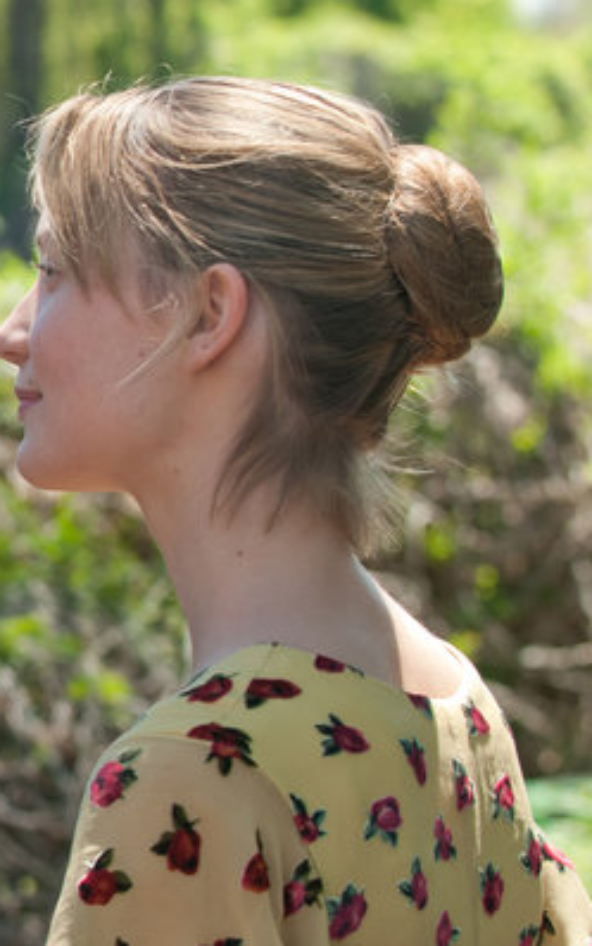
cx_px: -338
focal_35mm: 215
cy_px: 381
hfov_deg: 6.0
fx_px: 5546
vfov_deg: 9.7
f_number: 5.6
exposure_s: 1/200
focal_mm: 70
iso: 200
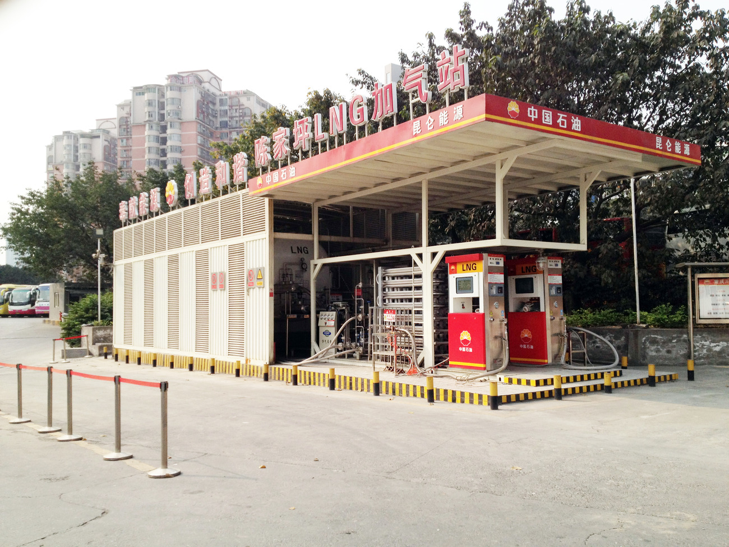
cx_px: 364
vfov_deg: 40.7
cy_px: 274
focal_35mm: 35
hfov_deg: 52.6
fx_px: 737
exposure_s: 1/1227
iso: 64
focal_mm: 4.28
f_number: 2.4
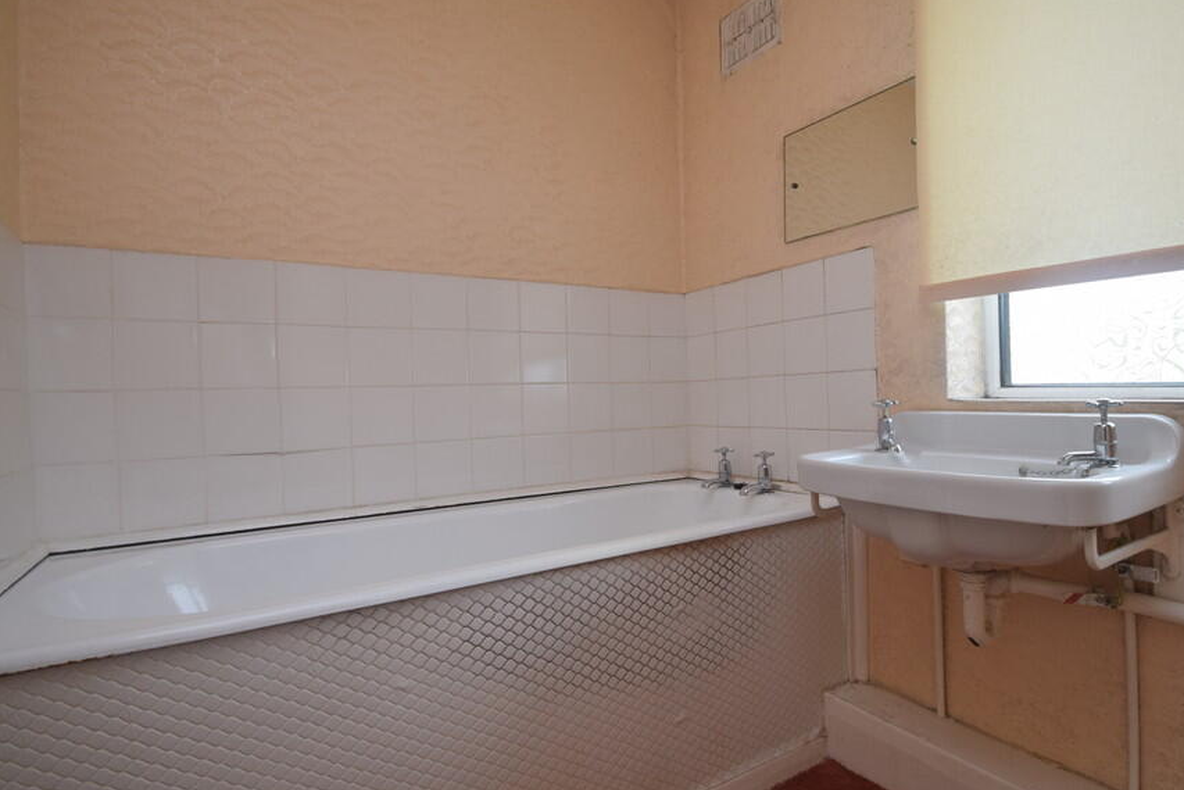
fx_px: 592
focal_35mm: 18
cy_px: 401
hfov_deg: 89.8
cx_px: 641
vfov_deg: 67.4
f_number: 5.6
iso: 400
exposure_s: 1/125
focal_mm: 10
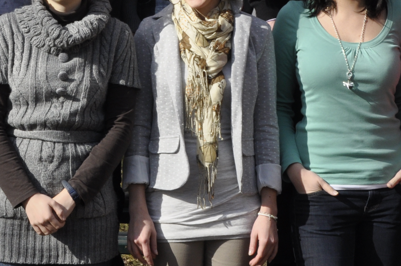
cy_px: -69
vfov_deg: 8.2
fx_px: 1847
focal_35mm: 166
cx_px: 141
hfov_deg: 12.4
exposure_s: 1/200
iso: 400
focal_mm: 38
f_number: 18
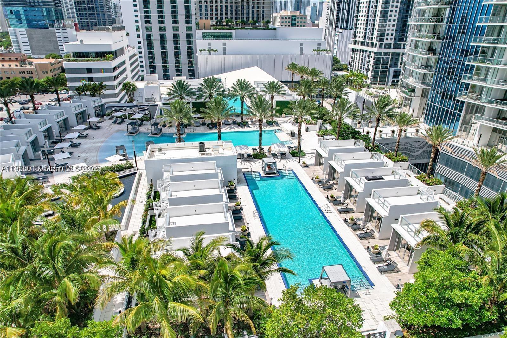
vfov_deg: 57.2
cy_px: 169
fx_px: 310
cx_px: 254
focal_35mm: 22
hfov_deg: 78.6
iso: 100
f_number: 2.8
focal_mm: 8.38
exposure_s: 1/2500
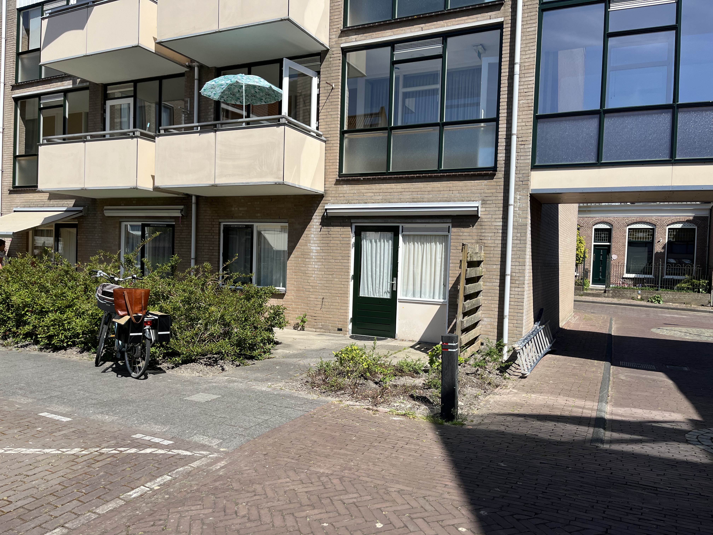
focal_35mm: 26
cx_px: 356
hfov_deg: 67.3
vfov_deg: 53.1
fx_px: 536
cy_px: 268
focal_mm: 5.1
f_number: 1.6
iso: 50
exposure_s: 1/3215
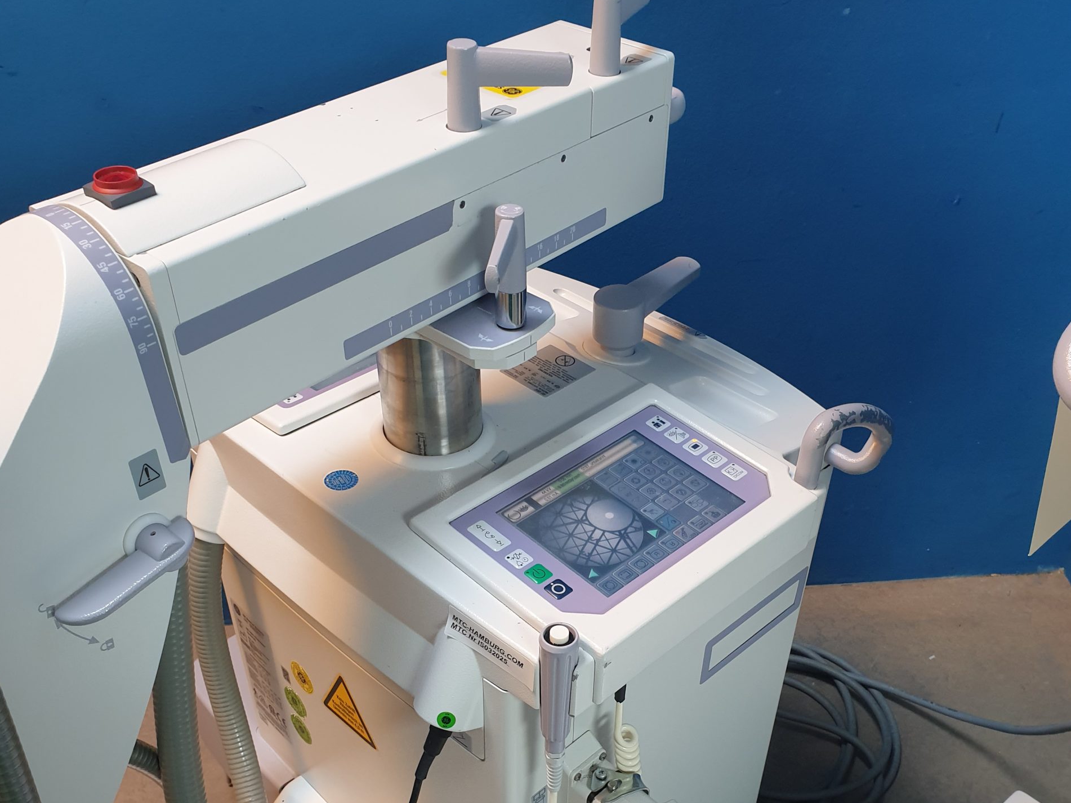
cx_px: 537
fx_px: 1083
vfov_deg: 39.5
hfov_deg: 52.6
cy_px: 608
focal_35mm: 35
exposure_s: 1/50
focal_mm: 4.3
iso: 200
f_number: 2.4
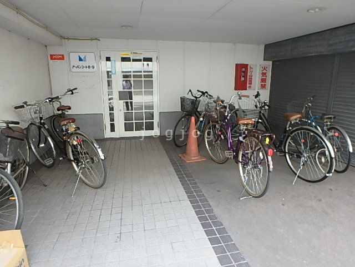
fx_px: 215
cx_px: 178
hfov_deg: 79.0
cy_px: 134
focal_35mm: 21
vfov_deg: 63.4
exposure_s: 1/60
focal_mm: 3.7
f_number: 3.5
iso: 125
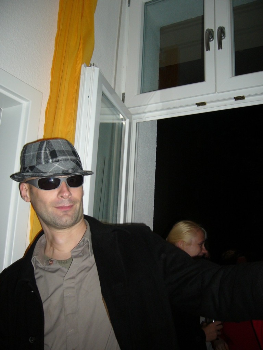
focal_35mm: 35
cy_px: 175
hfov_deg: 40.7
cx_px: 132
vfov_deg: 52.6
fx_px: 355
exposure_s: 1/60
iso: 100
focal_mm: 5.8
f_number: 2.8
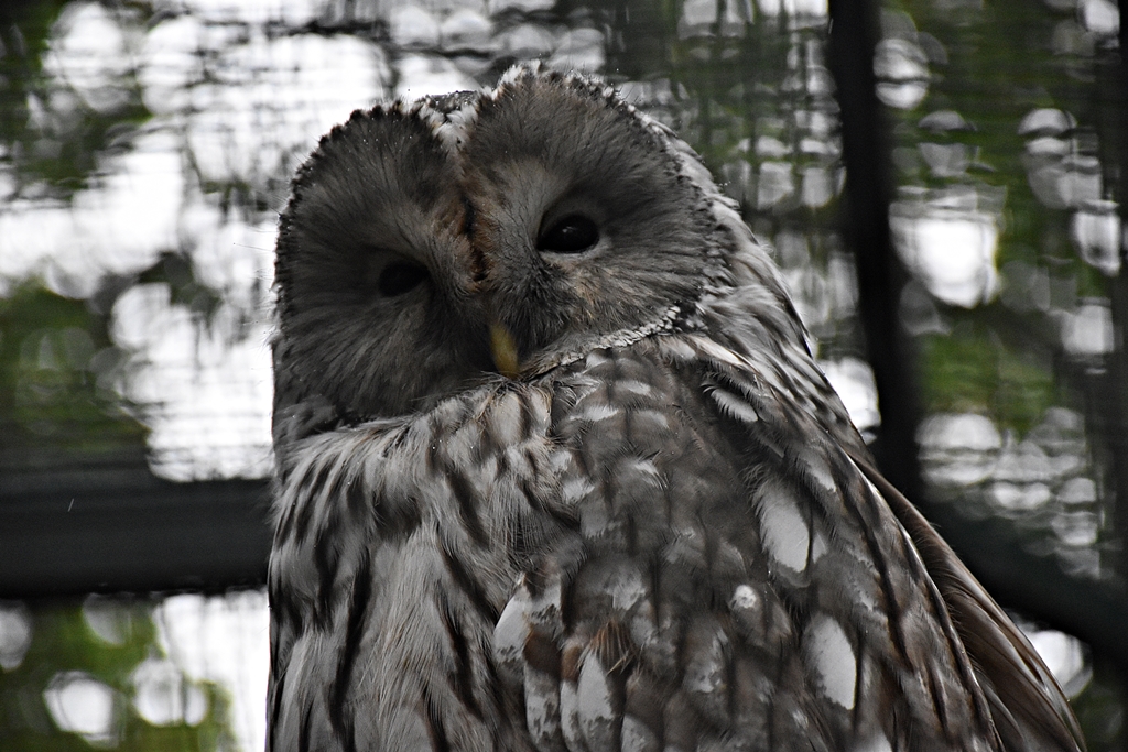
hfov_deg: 9.8
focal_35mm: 210
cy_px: 376
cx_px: 564
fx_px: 6580
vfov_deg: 6.5
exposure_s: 1/500
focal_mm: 140
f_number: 5.6
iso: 3200
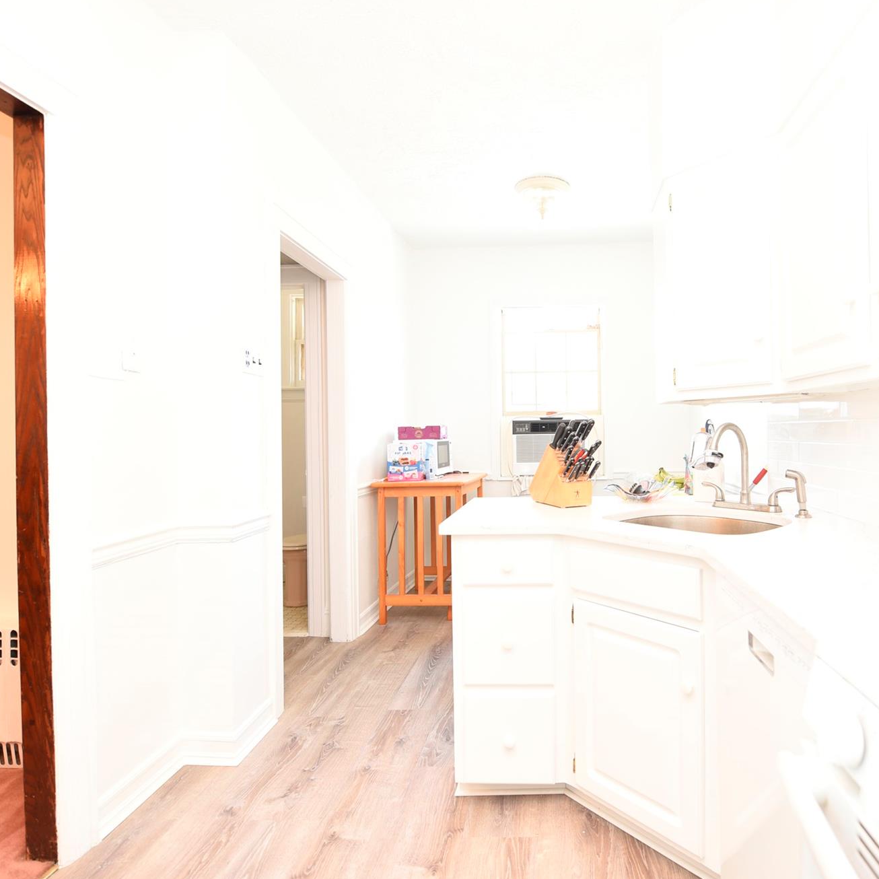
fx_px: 575
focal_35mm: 20
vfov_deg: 74.8
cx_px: 555
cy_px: 431
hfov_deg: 73.4
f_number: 3.5
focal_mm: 15
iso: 200
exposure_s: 1/10
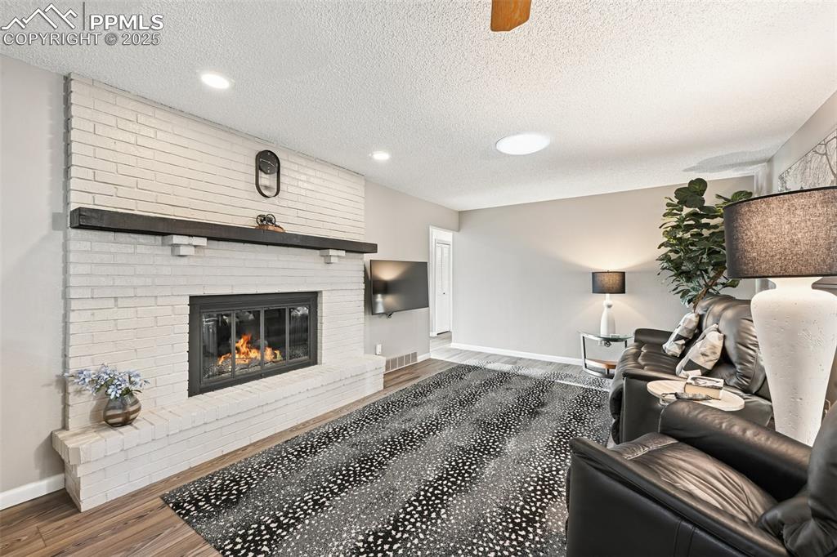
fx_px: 349
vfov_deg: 77.3
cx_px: 418
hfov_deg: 100.4
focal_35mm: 15
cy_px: 278
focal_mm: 15
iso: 100
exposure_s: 3
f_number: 11
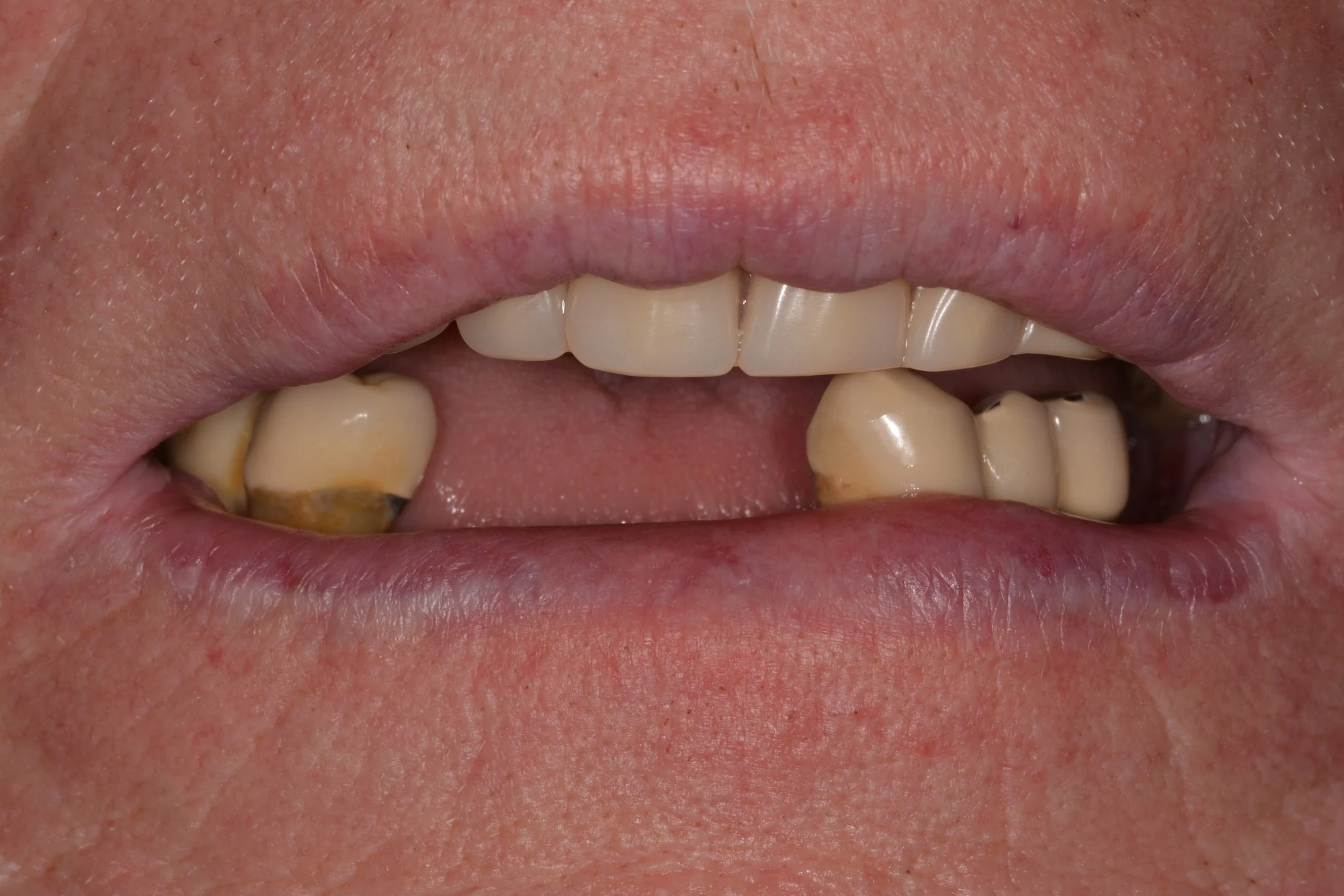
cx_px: 672
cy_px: 448
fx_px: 5879
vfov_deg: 8.7
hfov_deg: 13.0
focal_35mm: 158
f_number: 22
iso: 100
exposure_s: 1/200
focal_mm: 105
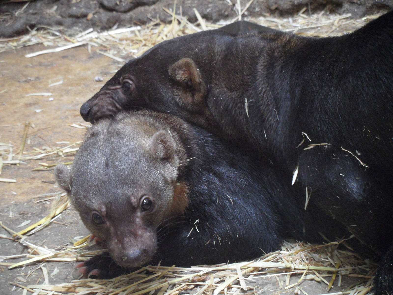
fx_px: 2725
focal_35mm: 240
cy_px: 148
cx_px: 196
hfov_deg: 8.2
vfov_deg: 6.2
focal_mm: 39.5
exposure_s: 1/4
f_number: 5
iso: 400
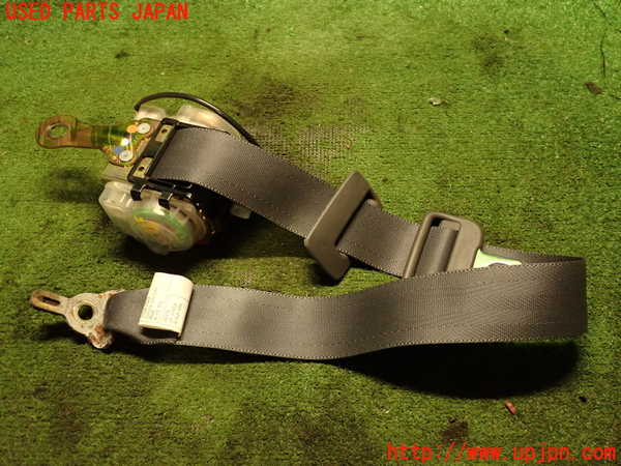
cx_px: 310
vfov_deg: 44.2
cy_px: 233
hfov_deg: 56.8
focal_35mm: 32
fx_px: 574
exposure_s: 1/30
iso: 500
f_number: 2.4
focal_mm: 5.79
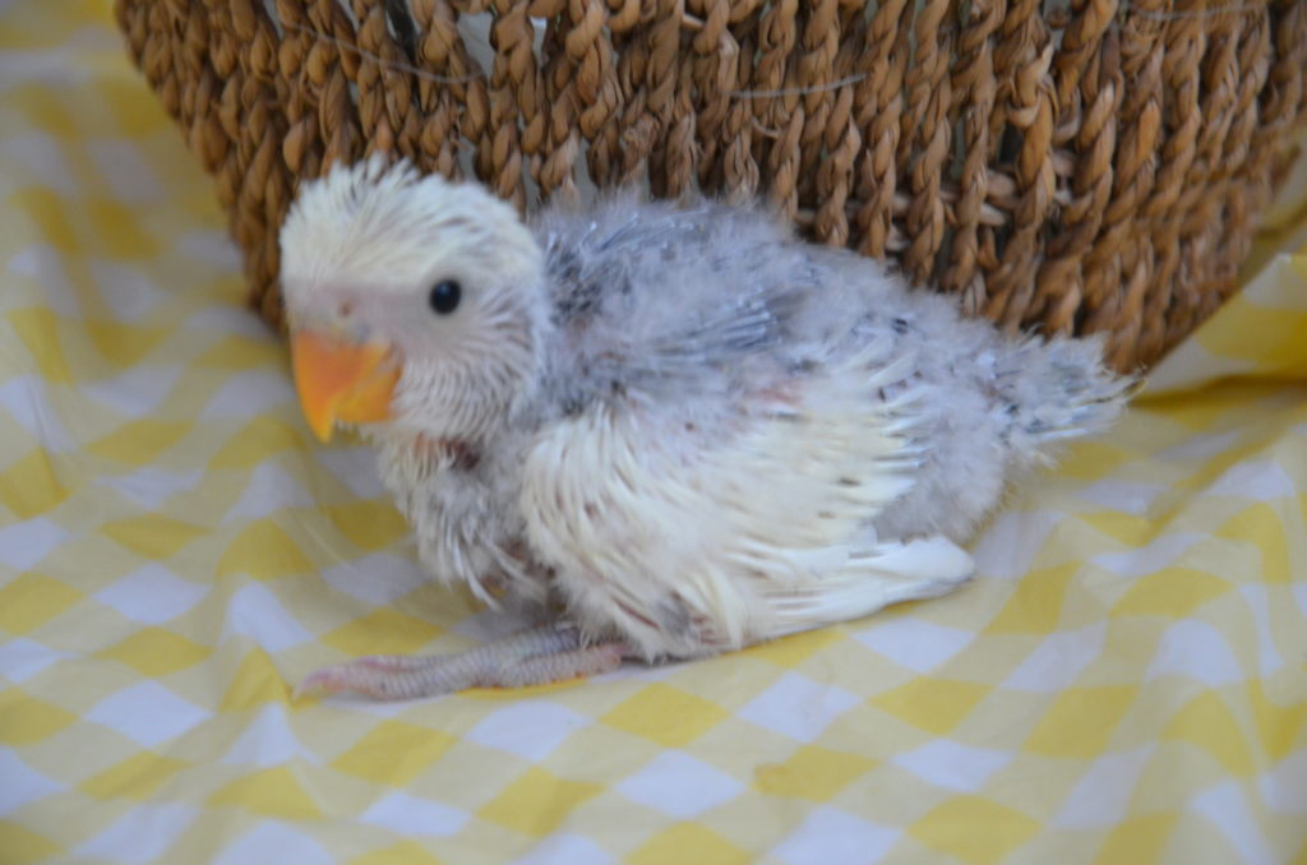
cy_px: 432
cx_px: 654
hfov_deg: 13.1
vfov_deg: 8.7
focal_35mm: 158
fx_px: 5706
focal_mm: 105
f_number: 5.6
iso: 1600
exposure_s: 1/20
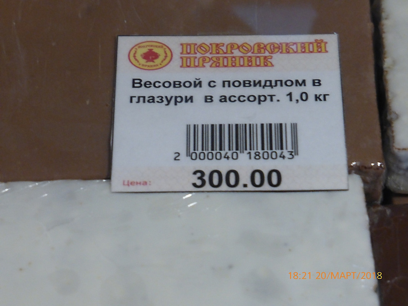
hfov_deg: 14.7
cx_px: 204
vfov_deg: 11.1
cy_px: 153
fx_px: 1579
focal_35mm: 134
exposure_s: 1/13
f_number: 5.4
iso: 400
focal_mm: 21.8
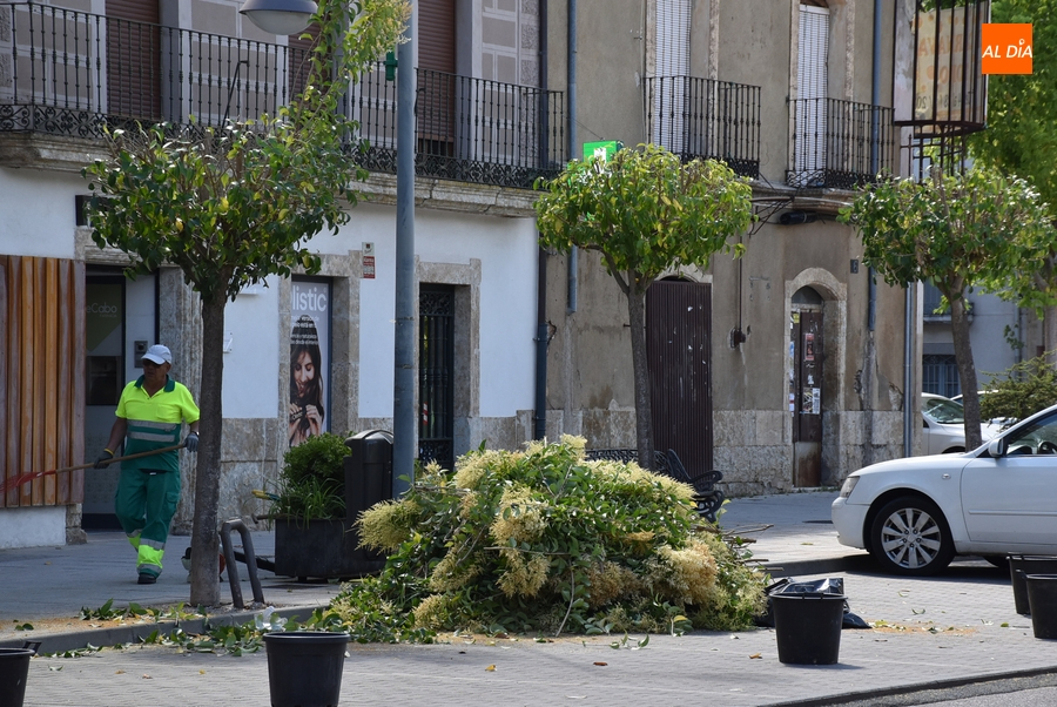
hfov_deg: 15.2
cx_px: 528
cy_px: 354
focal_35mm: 135
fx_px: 3968
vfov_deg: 10.2
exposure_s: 1/250
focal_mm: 90
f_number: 8
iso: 400
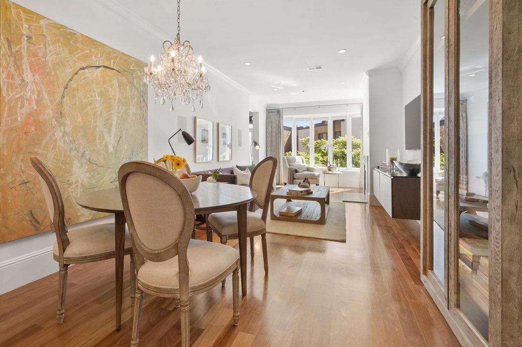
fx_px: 240
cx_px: 245
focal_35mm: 17
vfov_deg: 71.8
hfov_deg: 94.8
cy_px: 181
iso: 400
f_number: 11
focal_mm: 15.5
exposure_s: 1/10
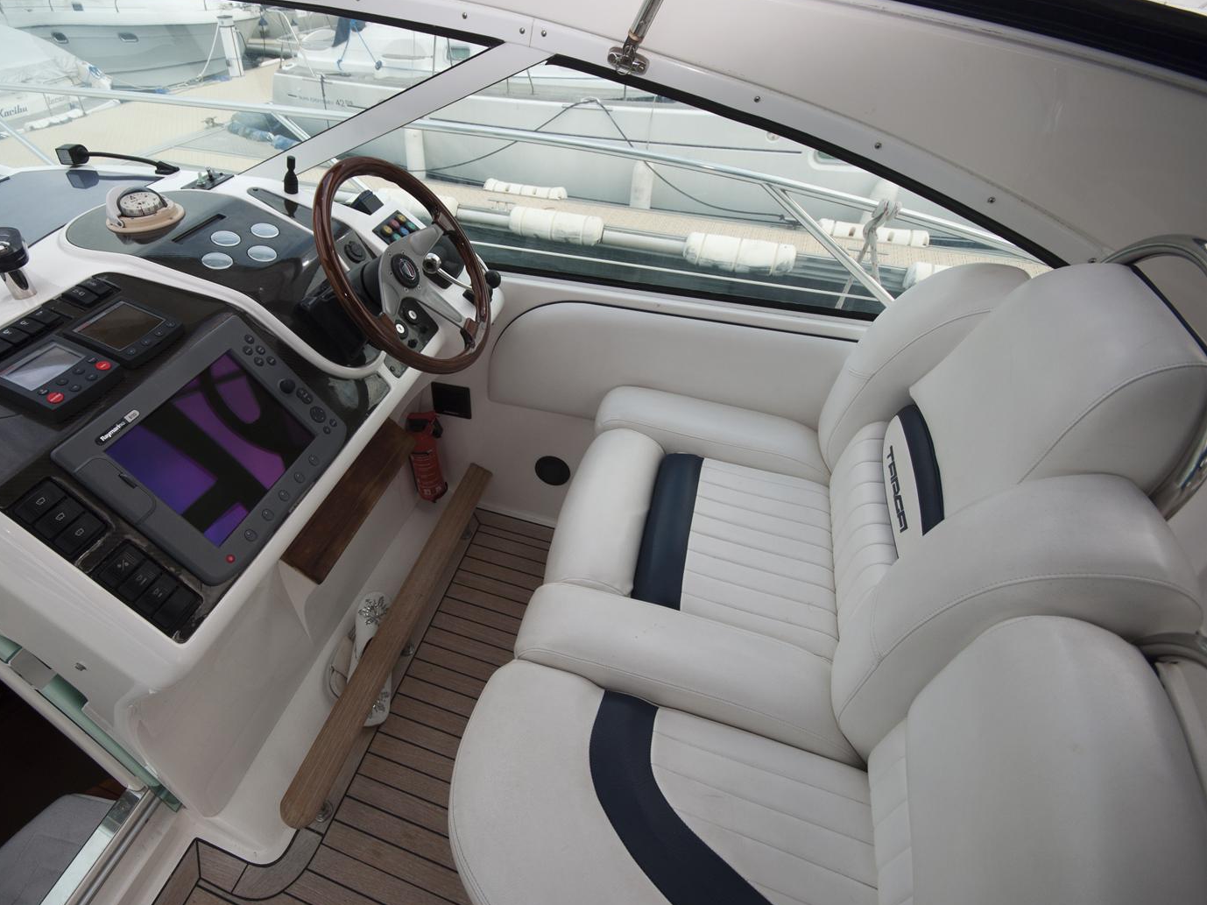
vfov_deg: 74.7
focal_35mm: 17
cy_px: 464
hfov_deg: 90.1
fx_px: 593
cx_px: 496
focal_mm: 10
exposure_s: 1/200
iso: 400
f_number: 7.1
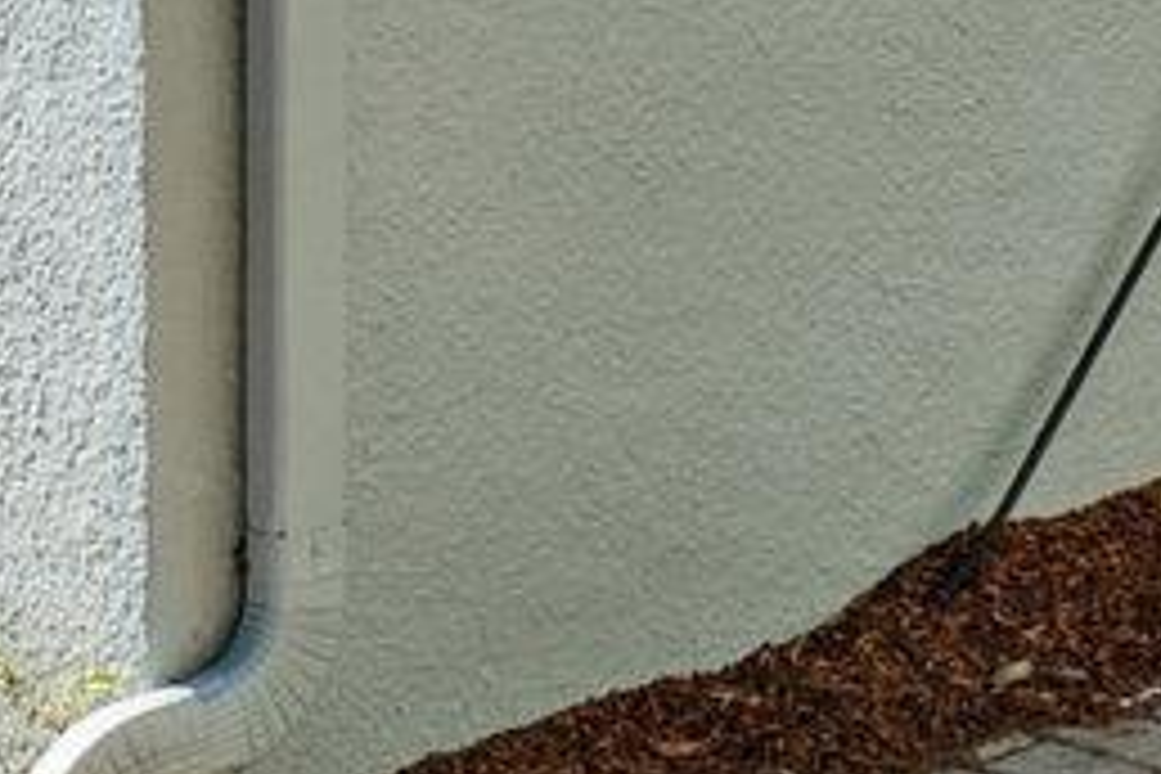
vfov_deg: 8.3
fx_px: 3999
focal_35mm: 124
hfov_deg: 16.5
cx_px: 774
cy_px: -1910
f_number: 11
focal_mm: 16
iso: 200
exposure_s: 1/200
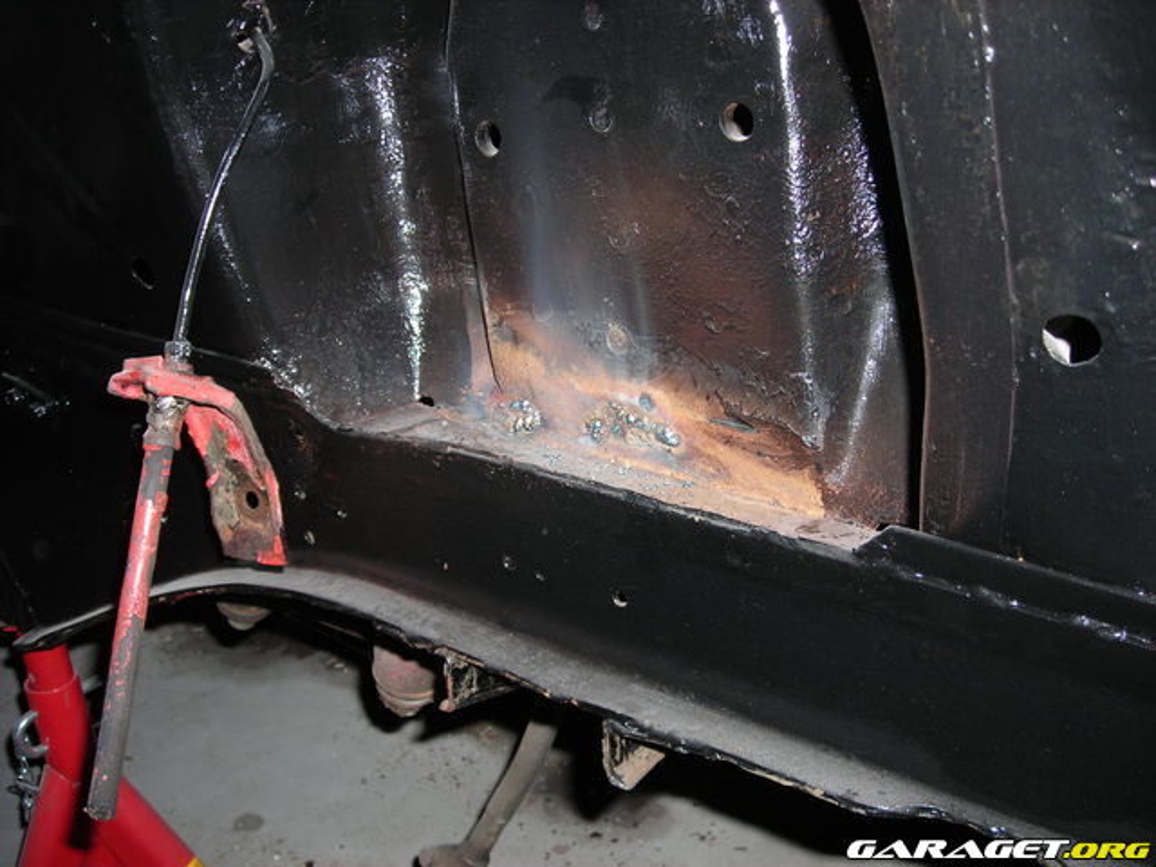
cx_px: 578
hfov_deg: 49.0
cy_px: 434
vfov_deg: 37.7
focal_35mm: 38
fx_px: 1269
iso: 60
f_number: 3.2
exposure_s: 1/60.1
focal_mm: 6.3
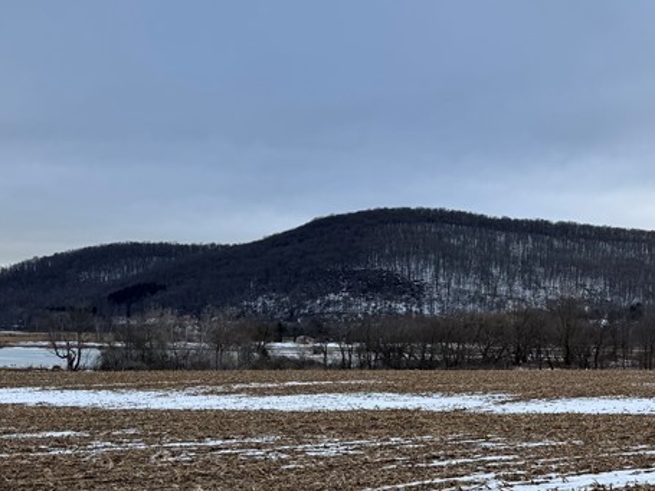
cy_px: 318
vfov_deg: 26.9
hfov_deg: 33.6
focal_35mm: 54
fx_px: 1022
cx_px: 592
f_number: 1.78
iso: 80
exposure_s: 1/1215
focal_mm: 6.76
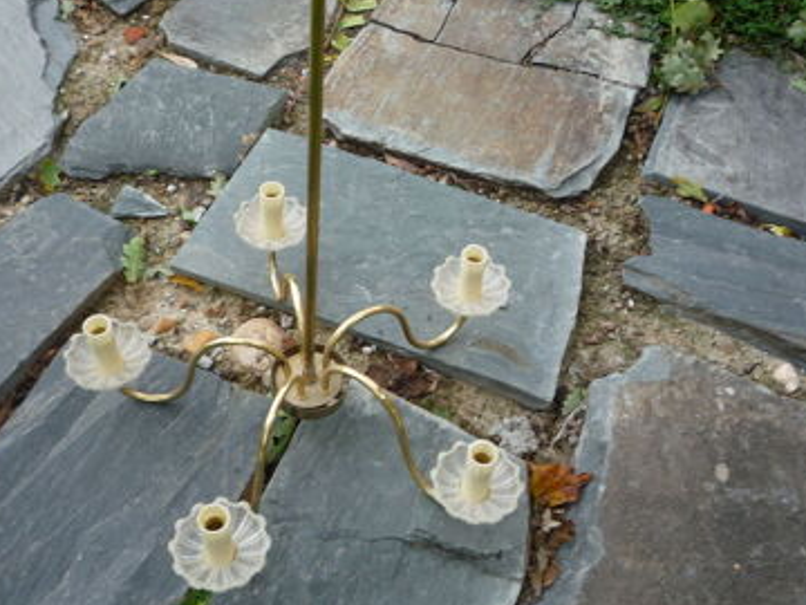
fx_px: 931
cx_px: 410
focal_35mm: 40
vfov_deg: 35.8
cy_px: 246
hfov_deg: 46.8
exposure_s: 1/30
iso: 100
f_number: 3.3
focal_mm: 5.2
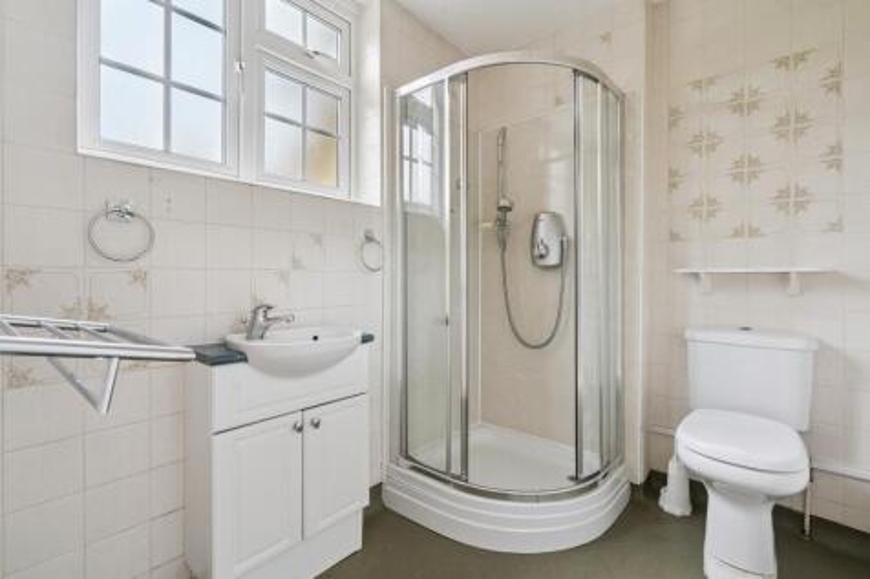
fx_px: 387
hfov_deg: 96.8
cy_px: 290
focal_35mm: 16
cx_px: 435
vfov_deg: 73.7
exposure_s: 1/4
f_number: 8
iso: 320
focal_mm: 16
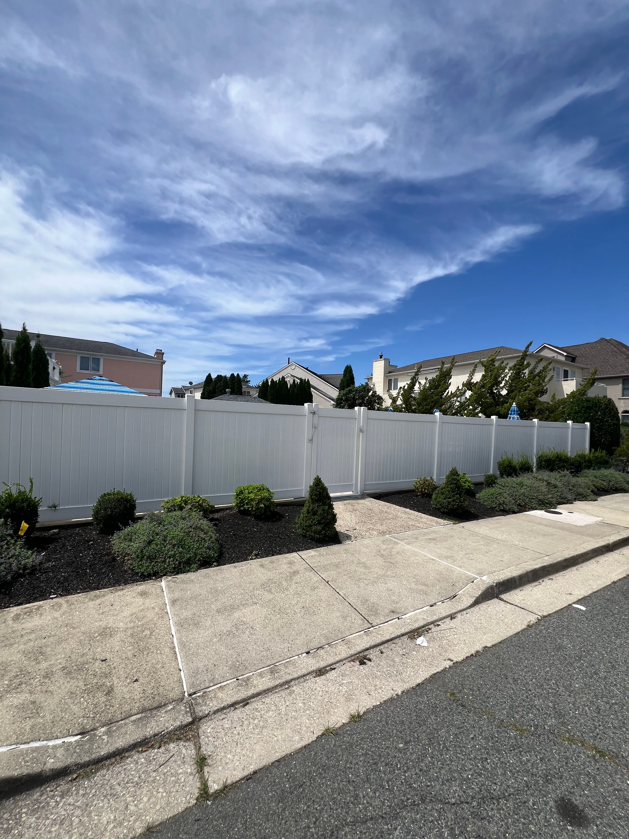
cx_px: 314
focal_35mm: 13
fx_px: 315
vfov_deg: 106.2
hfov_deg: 89.9
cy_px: 420
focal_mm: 1.57
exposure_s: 1/2660
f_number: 1.8
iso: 32
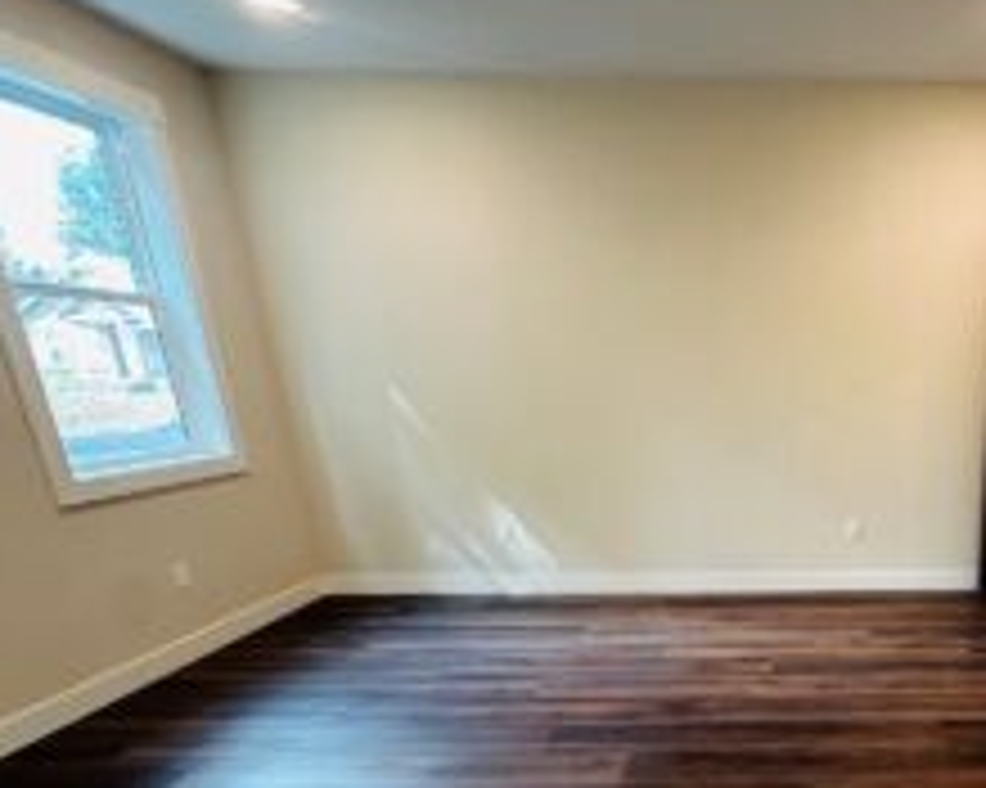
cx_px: 815
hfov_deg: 61.4
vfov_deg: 53.6
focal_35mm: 25
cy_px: 612
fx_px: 729
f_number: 2.2
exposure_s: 1/60
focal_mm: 2.22
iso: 200
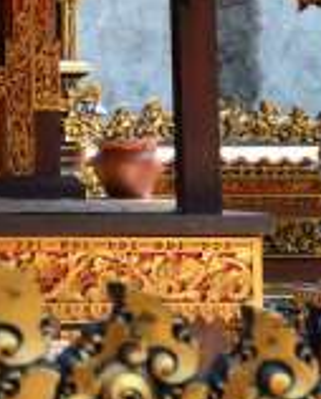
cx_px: -182
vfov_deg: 11.4
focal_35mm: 166
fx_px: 1966
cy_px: -63
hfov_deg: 9.1
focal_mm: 35
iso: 100
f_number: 5
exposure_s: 1/100
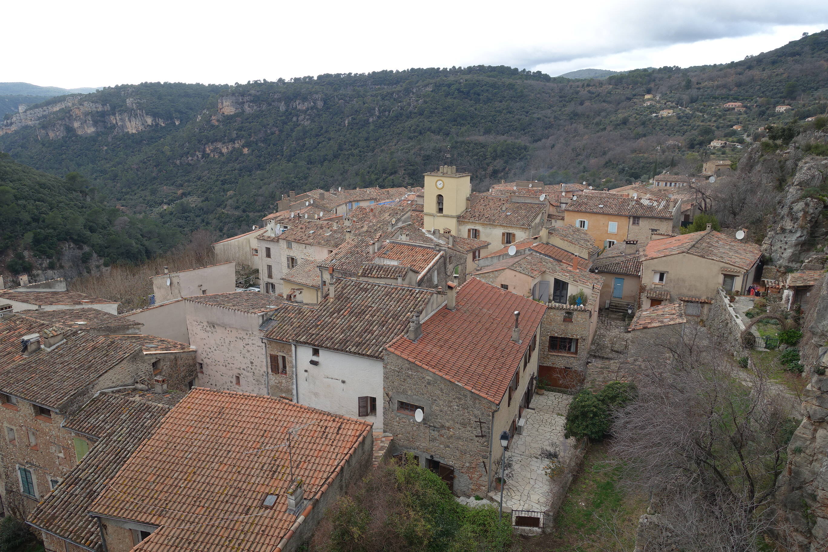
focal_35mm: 24
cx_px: 414
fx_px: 552
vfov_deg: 53.1
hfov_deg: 73.7
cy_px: 276
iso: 125
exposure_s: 1/160
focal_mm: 8.8
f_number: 4
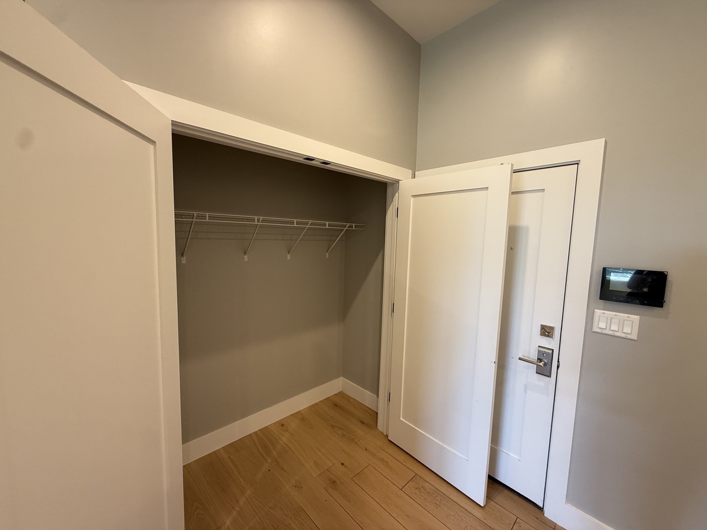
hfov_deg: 102.1
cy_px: 265
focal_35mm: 14
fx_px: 286
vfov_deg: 85.7
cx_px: 354
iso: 200
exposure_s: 1/60
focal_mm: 2.22
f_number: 2.2
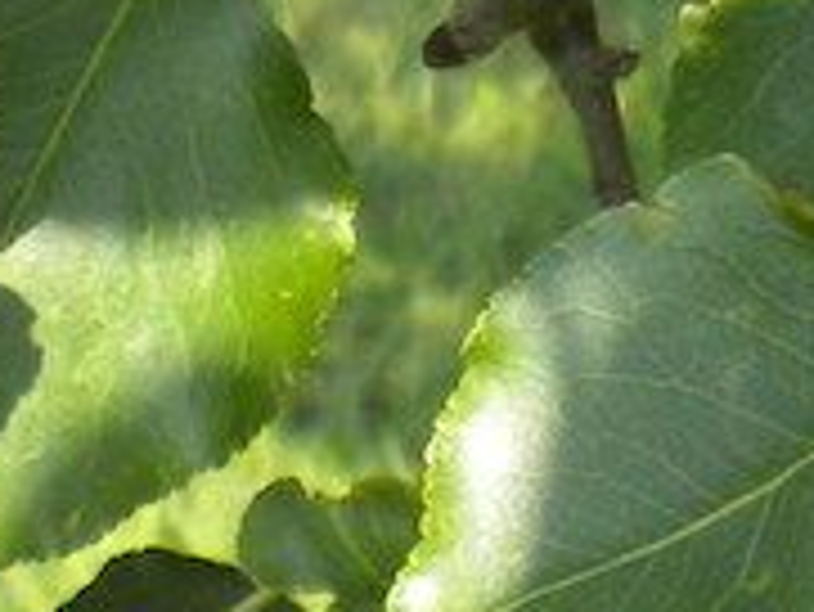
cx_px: 436
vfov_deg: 5.7
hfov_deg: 7.6
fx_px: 6165
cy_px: -108
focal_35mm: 262
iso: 147
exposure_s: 1/534
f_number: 3.5
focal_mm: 6.6
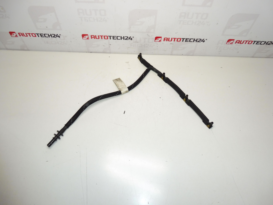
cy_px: 102
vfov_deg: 56.8
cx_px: 136
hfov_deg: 71.6
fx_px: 189
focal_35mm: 24
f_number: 3.5
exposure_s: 1/160
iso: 200
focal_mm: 4.3
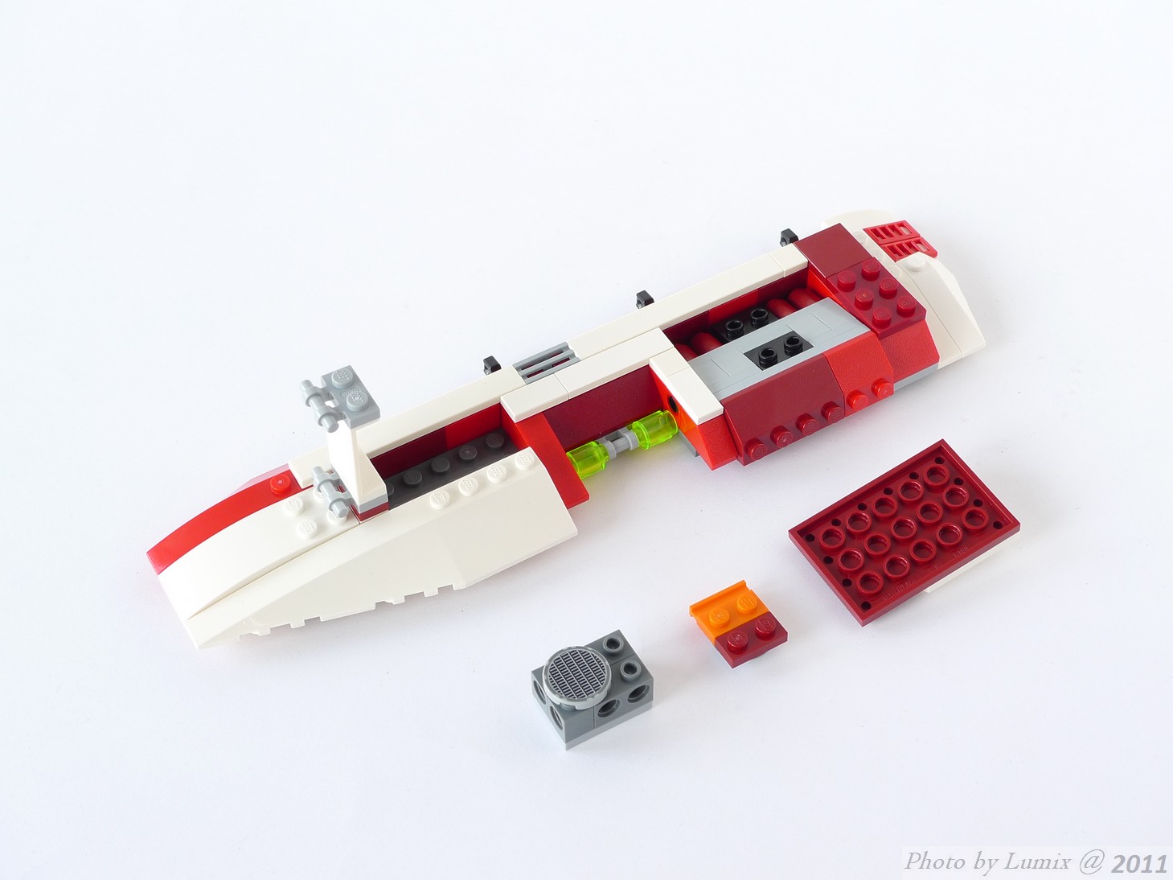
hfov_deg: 33.8
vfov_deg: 25.7
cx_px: 586
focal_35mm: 57
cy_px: 440
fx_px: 1931
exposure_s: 1/25
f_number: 4.5
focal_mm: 12.1
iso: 80
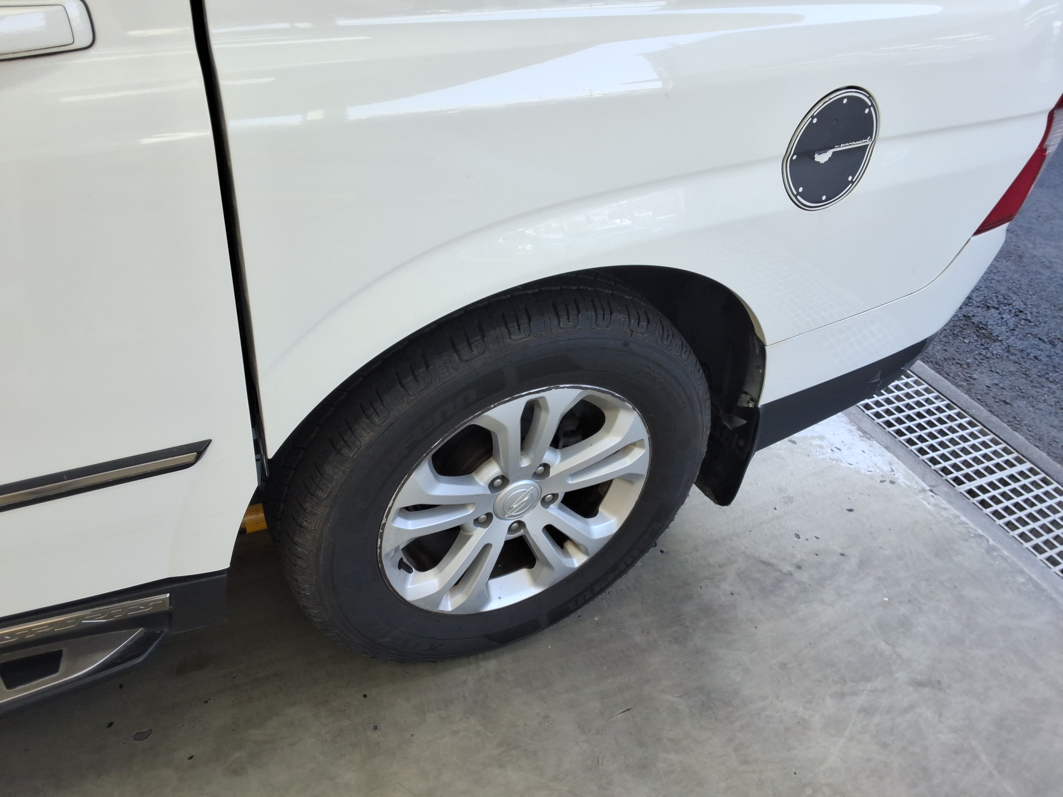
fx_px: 860
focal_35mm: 28
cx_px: 532
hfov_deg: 63.4
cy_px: 398
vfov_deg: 49.7
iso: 32
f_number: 1.9
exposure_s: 1/129
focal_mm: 2.91
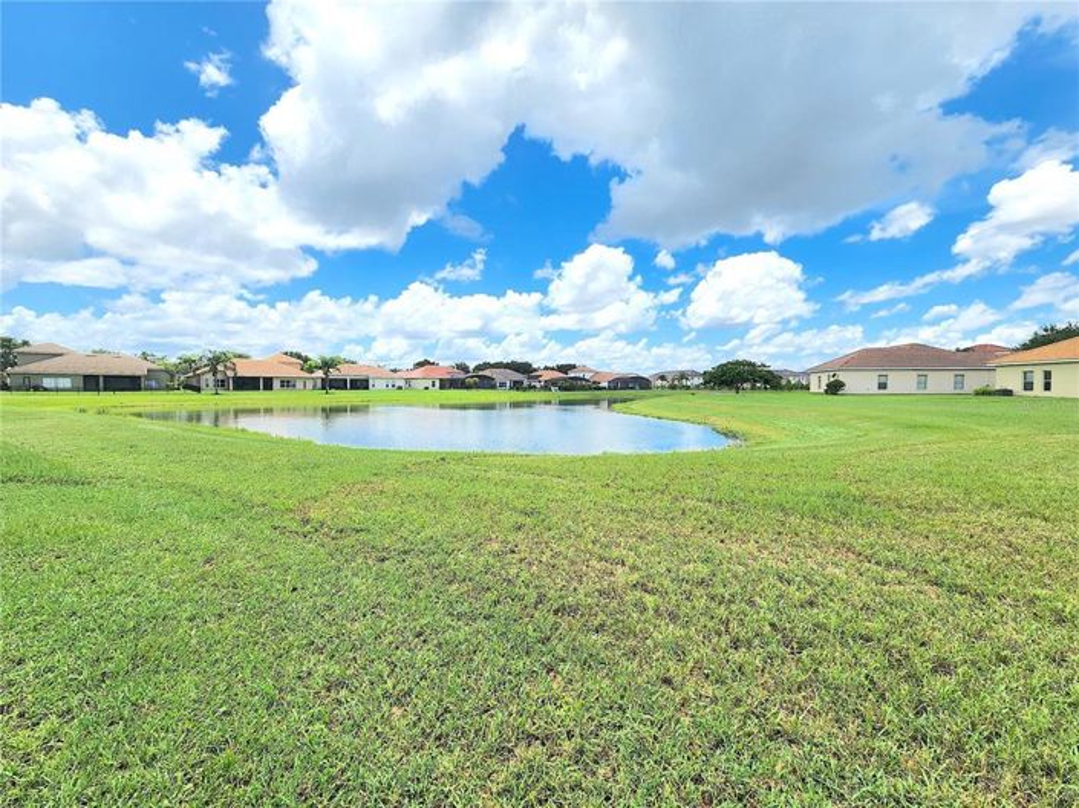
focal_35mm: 13
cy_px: 404
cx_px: 540
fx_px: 405
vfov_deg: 89.9
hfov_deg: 106.2
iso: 50
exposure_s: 1/2593
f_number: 2.2
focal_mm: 2.2
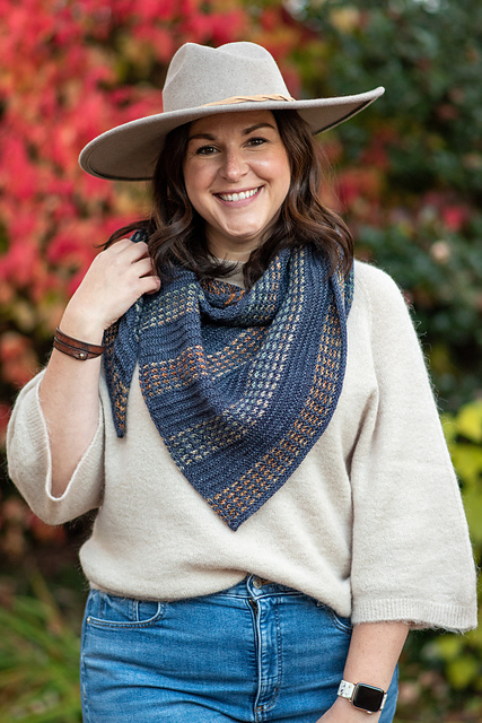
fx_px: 2559
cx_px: 241
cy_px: 362
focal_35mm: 128
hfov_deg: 10.8
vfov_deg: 16.1
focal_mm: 85
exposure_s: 1/350
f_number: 1.8
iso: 800
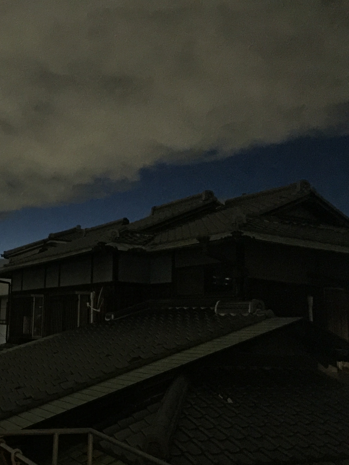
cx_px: 41
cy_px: 232
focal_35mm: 39
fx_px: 524
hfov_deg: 34.9
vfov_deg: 47.9
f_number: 2.2
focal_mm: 4.15
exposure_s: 1/4
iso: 500
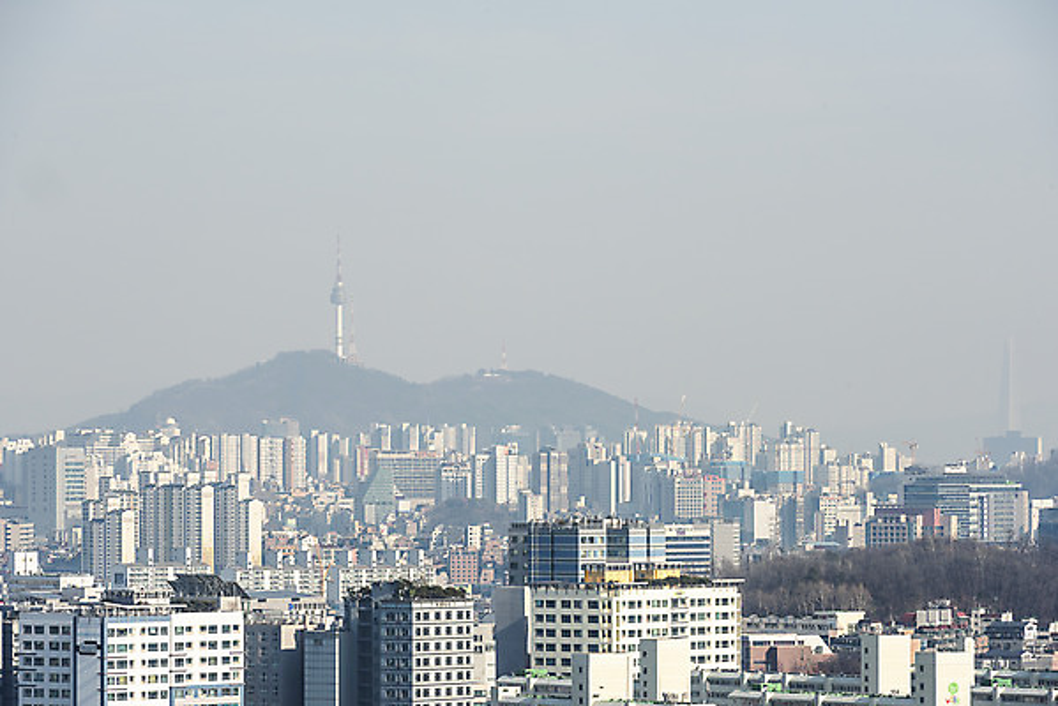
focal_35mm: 200
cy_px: 353
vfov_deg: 6.9
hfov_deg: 10.3
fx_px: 5880
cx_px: 529
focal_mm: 200
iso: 500
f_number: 13
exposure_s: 1/640
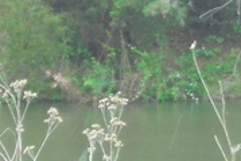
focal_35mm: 702
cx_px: 422
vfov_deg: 2.0
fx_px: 4695
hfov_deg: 2.9
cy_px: -47
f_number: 6.5
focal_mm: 27.6
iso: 250
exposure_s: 1/125
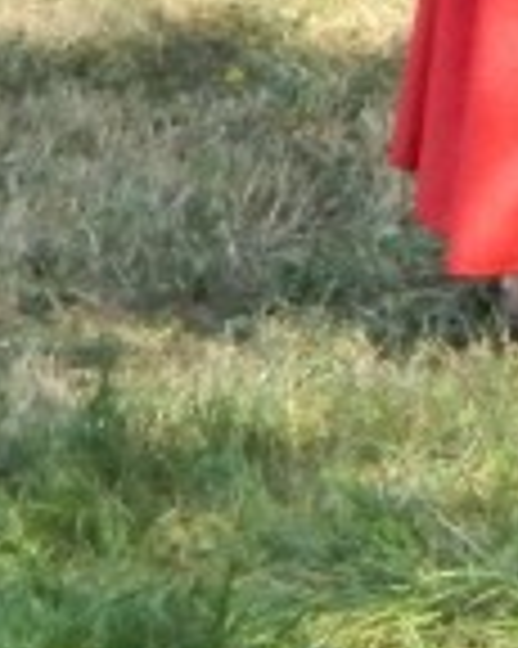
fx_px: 6254
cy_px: -796
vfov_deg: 5.8
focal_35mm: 326
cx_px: 2189
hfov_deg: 4.3
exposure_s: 1/320
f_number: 3.6
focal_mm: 8.4
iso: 400
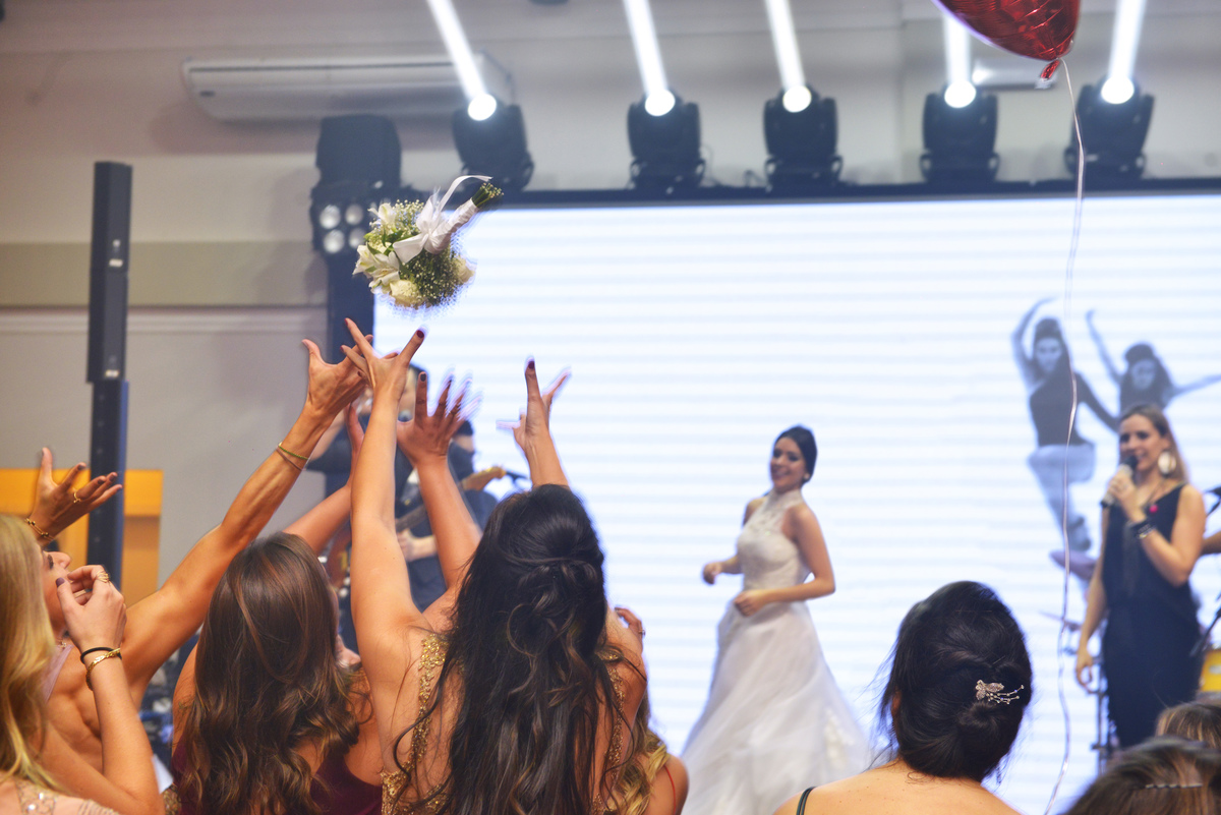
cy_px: 408
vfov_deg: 21.9
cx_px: 610
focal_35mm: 62
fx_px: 2103
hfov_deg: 32.4
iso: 1250
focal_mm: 62
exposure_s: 1/100
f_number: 5.6
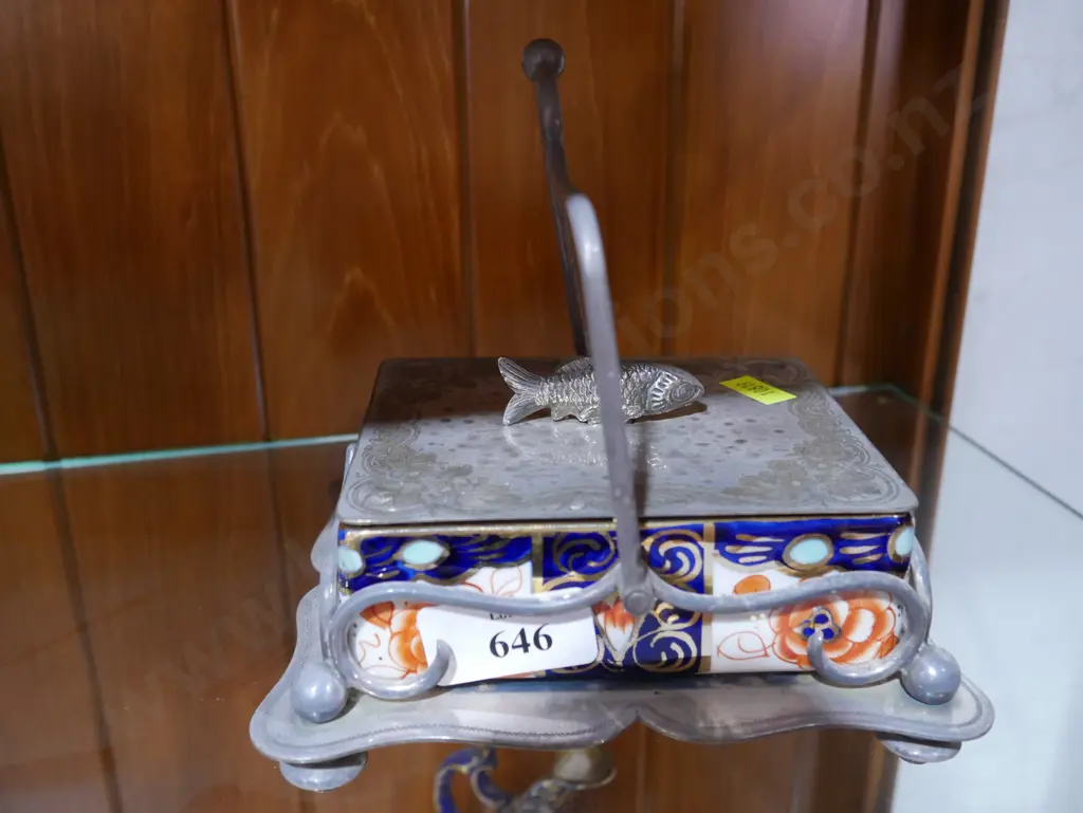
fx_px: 1064
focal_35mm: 34
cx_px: 542
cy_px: 406
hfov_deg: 53.9
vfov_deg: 41.8
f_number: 4
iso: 1250
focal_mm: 17
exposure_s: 1/60
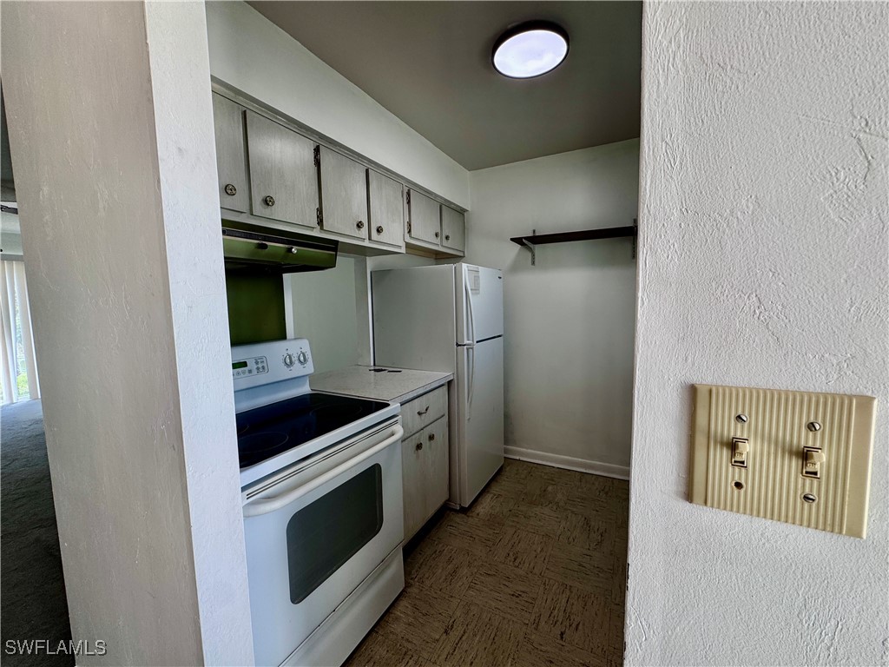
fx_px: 360
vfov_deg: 85.7
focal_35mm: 14
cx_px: 444
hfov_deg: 102.1
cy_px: 334
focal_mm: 2.22
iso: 50
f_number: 2.2
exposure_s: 1/120
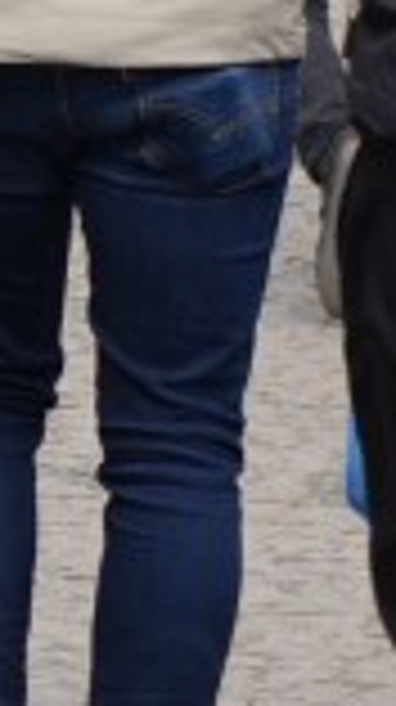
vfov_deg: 4.4
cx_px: -292
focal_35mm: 486
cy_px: -614
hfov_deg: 2.5
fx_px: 9097
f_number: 4.5
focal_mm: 70
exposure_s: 1/400
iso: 100
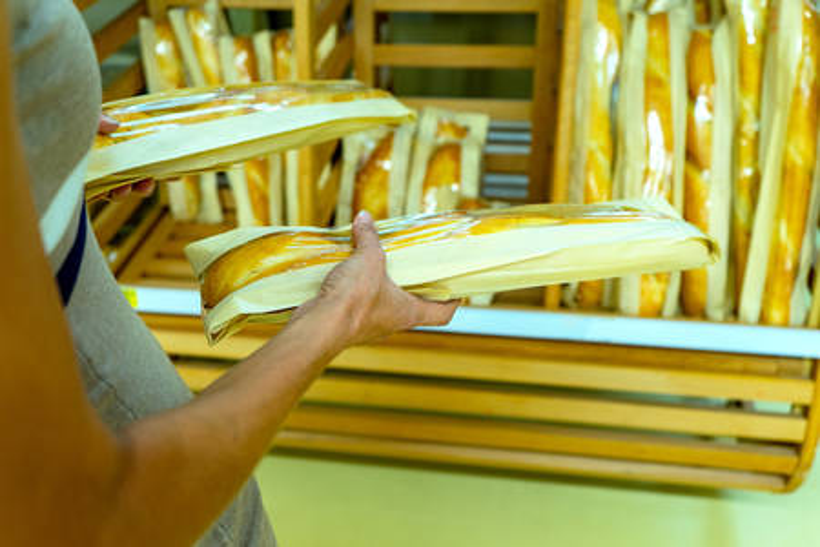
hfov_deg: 60.3
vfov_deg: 42.3
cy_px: 274
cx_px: 410
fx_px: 706
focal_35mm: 31
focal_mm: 31
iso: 125
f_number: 3.5
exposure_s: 1/40
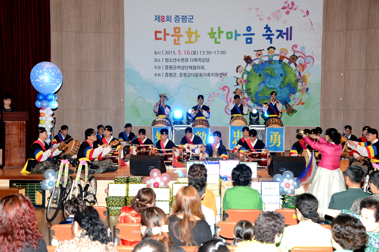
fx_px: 652
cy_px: 126
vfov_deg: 21.9
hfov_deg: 32.4
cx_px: 190
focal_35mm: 62
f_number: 7.1
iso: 800
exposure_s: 1/60
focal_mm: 62
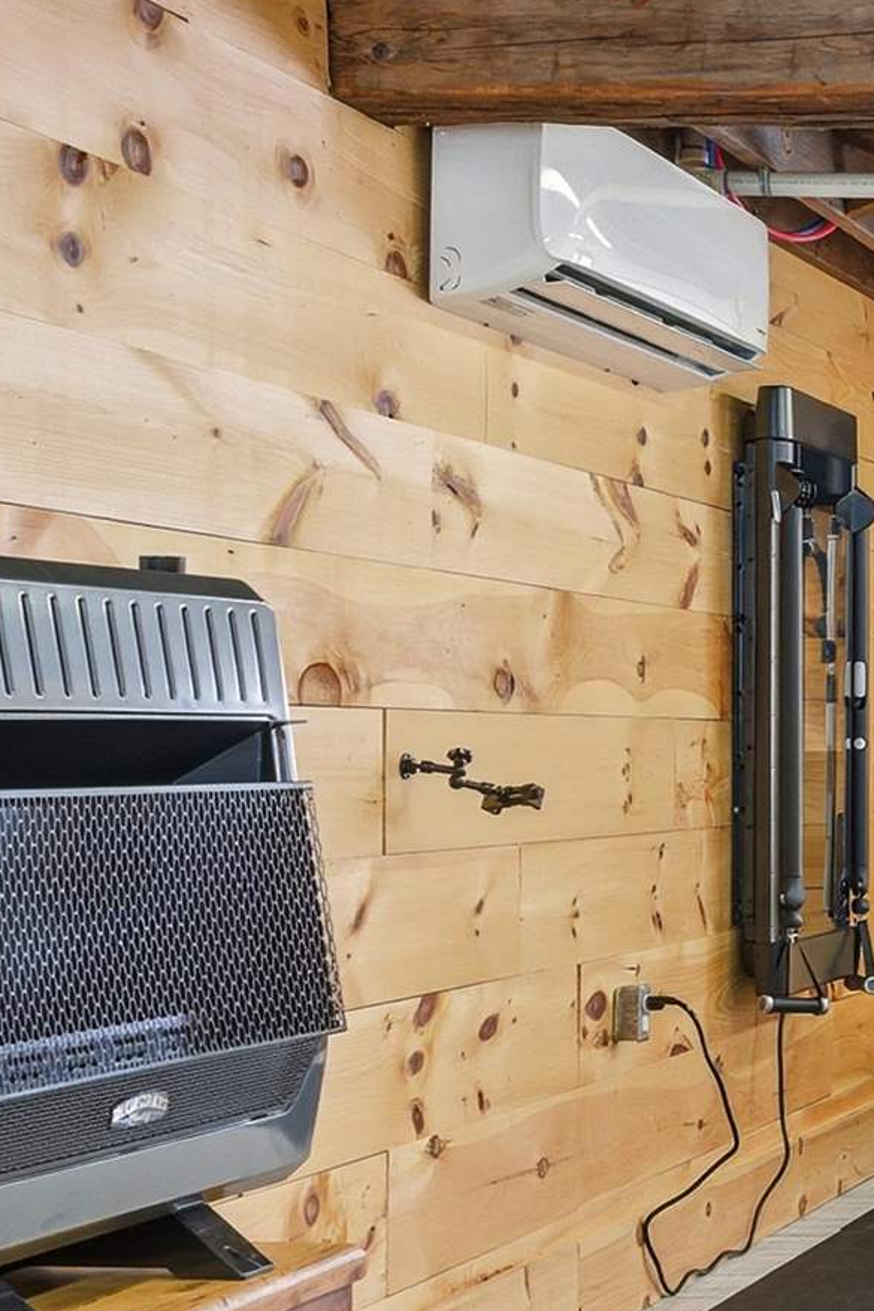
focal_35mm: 70
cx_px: 1660
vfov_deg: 28.8
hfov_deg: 15.9
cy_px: 759
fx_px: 2550
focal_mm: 20
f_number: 7.1
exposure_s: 1/800
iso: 500
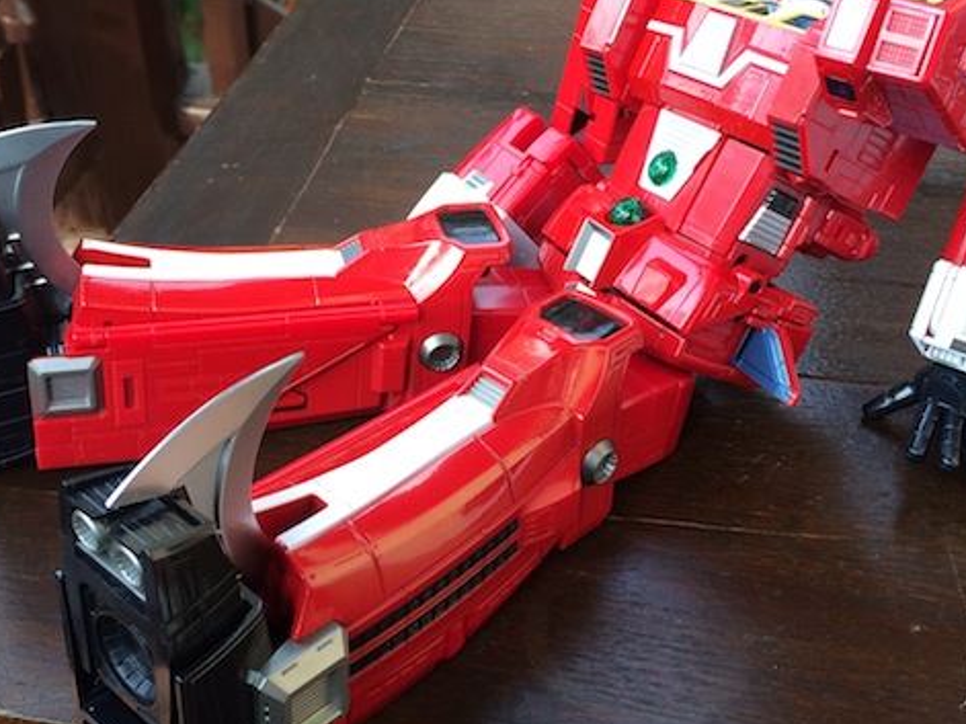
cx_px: 433
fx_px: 1423
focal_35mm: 51
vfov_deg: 28.4
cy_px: 267
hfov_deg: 37.5
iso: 64
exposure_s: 1/120
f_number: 2.2
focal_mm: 4.12
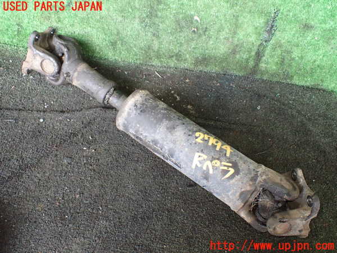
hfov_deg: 60.0
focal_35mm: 30
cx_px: 168
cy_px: 126
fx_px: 292
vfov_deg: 46.8
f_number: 2.3
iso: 800
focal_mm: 5.4
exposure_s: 1/40
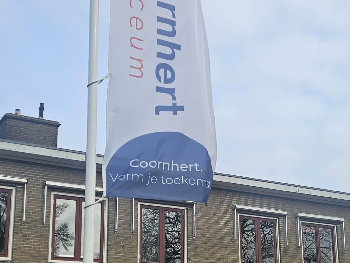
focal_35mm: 64
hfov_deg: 30.1
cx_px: 230
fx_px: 647
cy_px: 186
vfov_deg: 22.8
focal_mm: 5.4
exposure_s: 1/2365
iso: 25
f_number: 1.8
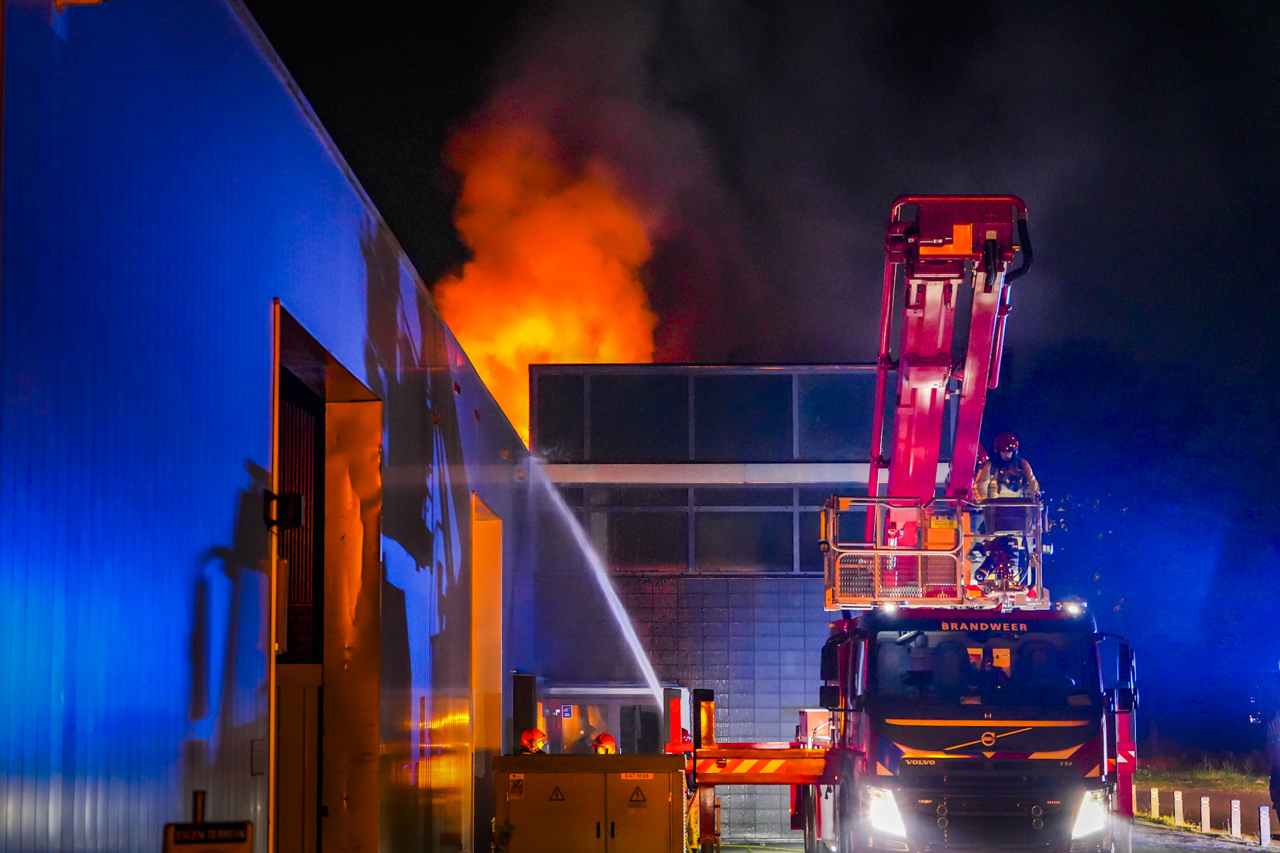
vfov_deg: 19.5
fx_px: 2489
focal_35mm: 70
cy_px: 426
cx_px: 640
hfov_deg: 28.8
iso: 6400
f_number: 2.8
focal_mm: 70
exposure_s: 1/60
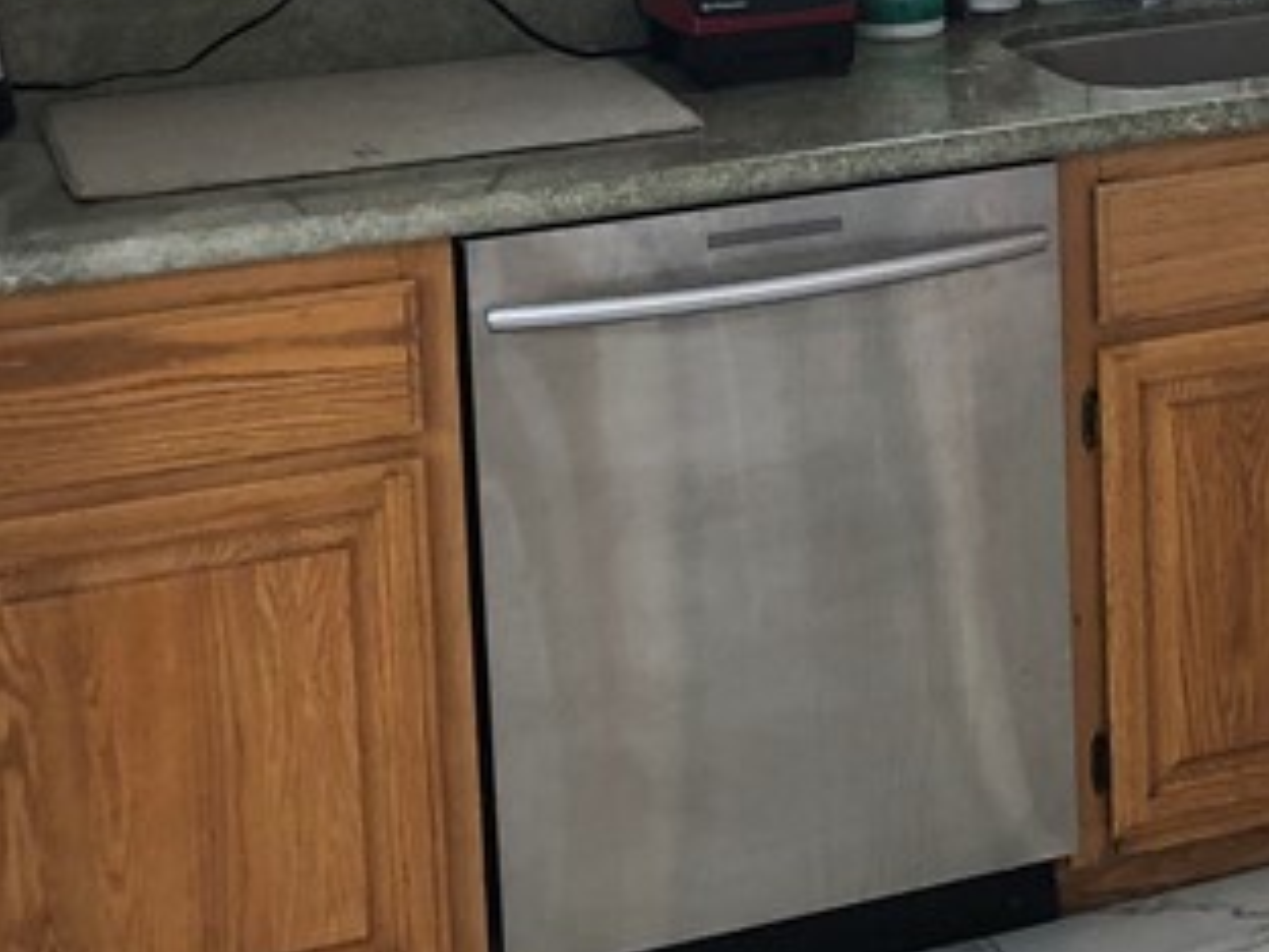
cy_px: -187
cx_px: 1489
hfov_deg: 20.1
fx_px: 3373
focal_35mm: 92
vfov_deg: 15.5
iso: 40
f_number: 1.8
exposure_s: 1/24
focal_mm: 3.99
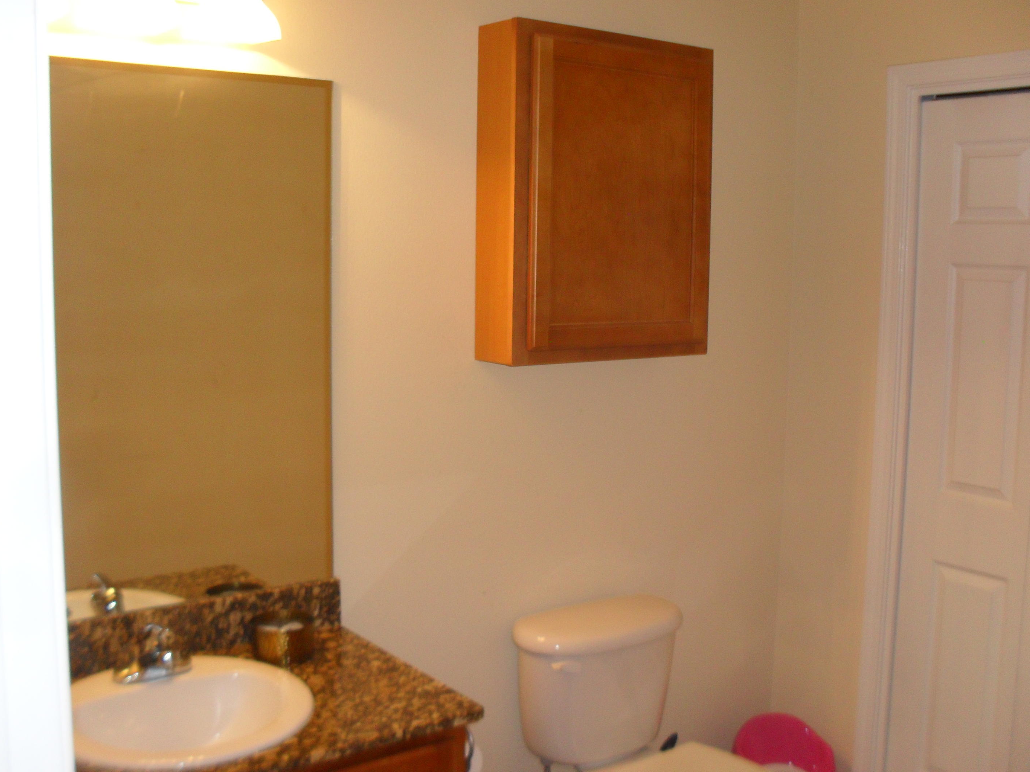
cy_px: 376
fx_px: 1101
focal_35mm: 37
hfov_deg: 50.1
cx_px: 517
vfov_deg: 38.7
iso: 200
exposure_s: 1/45
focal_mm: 6.3
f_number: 3.2
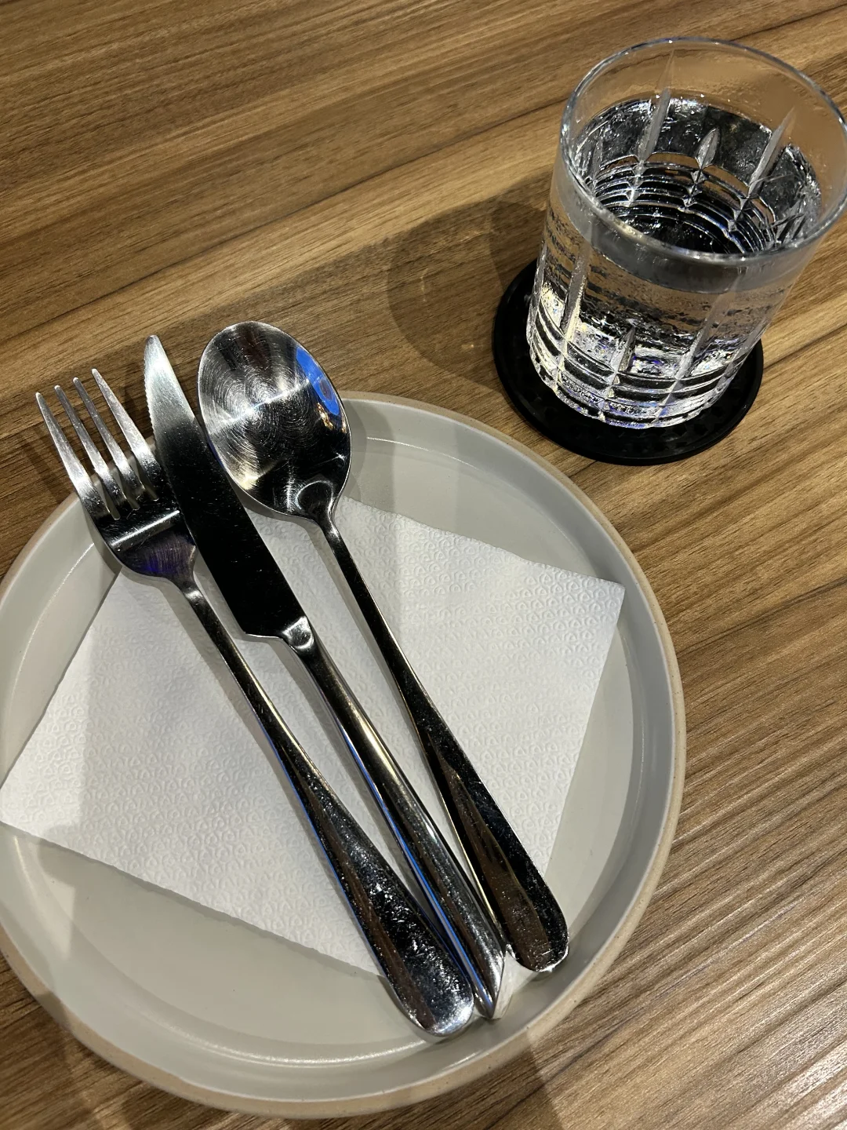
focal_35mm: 26
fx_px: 848
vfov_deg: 67.3
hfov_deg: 53.1
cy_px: 565
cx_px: 424
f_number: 1.5
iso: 200
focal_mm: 5.7
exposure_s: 1/60
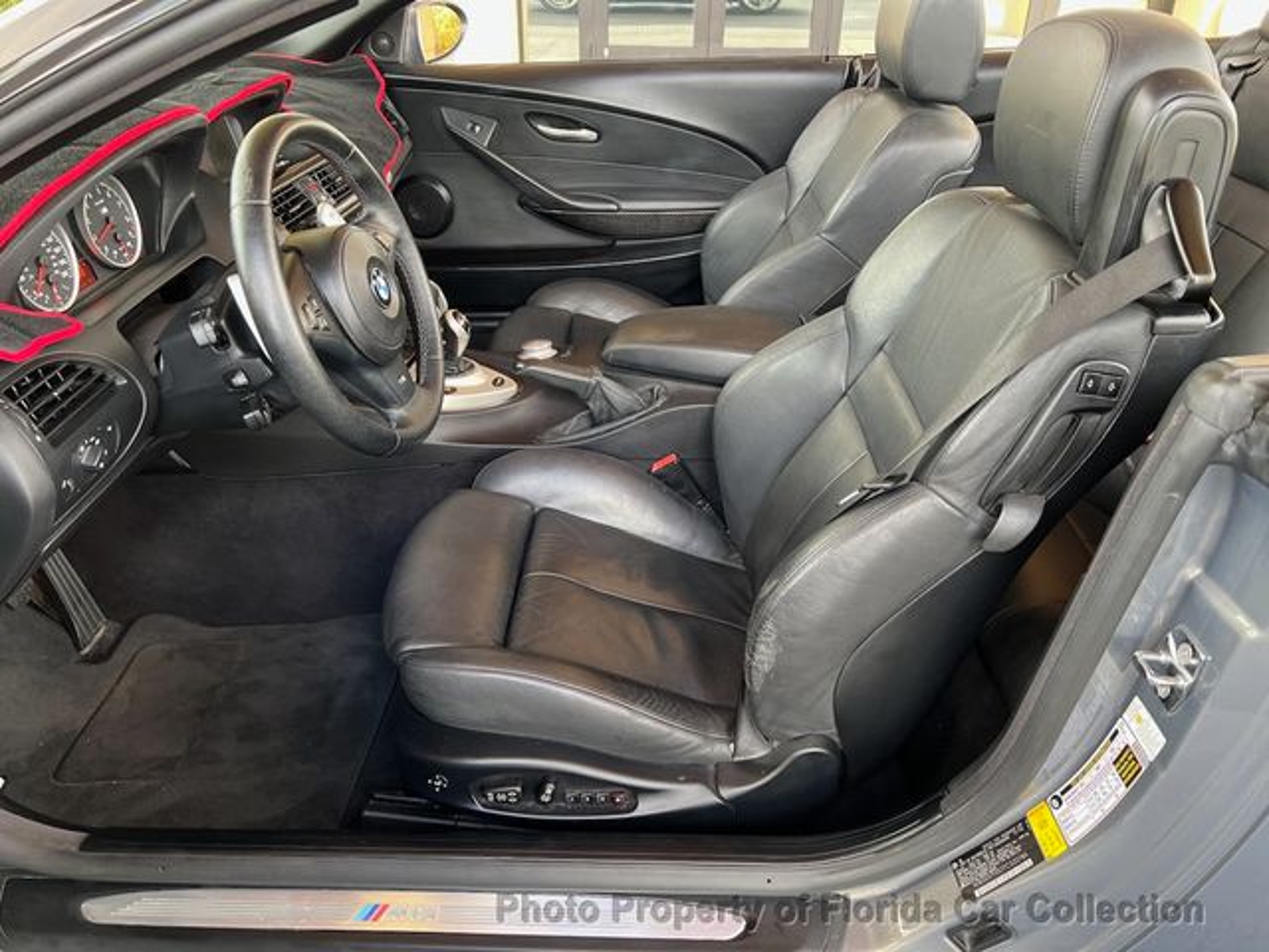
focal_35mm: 26
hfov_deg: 67.3
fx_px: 953
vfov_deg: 53.1
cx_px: 634
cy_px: 476
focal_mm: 5.7
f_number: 1.5
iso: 125
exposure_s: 1/108
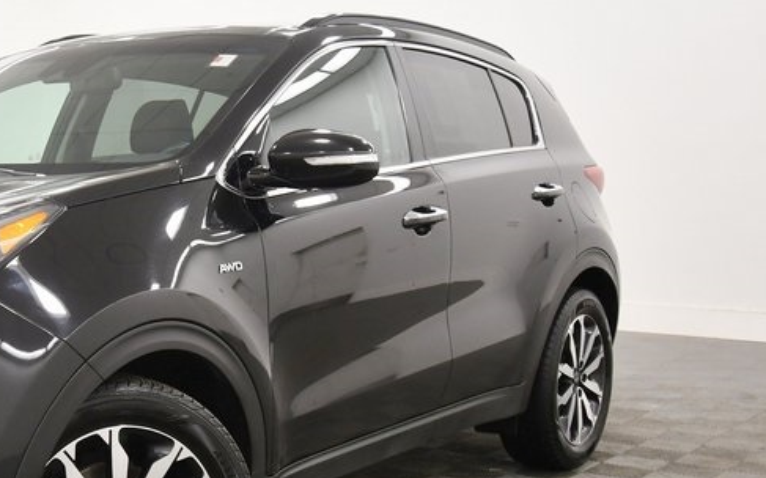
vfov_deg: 21.5
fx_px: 1252
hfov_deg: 32.4
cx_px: 79
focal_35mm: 60
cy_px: 333
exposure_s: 1/125
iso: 1100
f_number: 5.6
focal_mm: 19
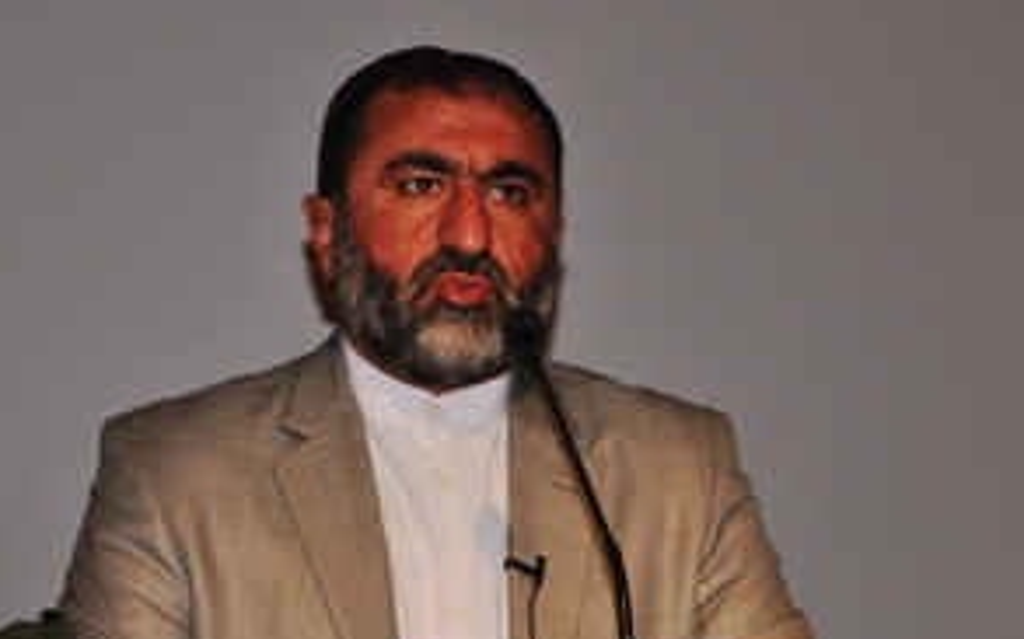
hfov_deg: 14.0
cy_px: 351
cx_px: 395
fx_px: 4157
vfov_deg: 8.8
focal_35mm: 149
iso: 400
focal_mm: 52
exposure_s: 1/60
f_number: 5
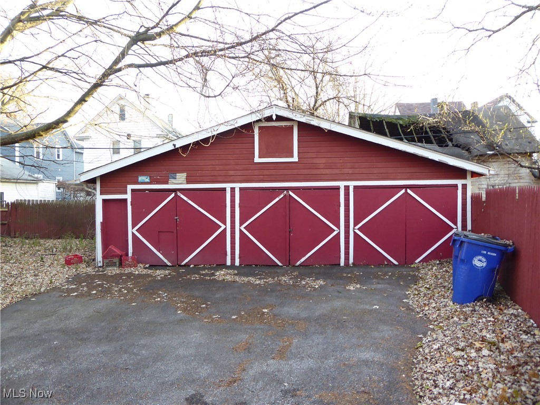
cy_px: 202
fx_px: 390
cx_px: 270
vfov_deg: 54.9
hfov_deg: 69.4
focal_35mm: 25
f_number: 3.3
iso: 200
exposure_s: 1/60
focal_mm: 4.3
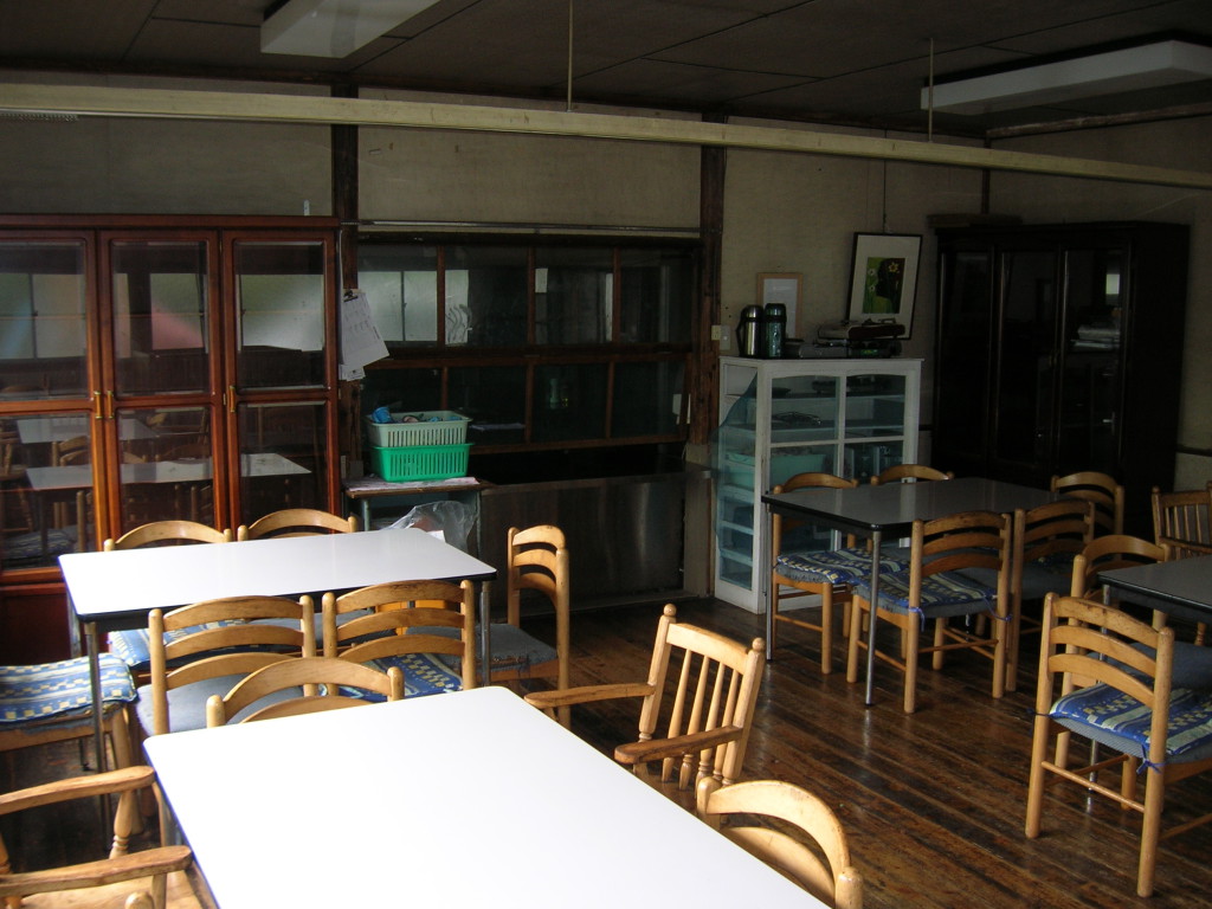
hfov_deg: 54.0
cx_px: 606
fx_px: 1190
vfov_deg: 41.8
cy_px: 454
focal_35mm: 34
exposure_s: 1/30
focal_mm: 5.7
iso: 53
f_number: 2.9
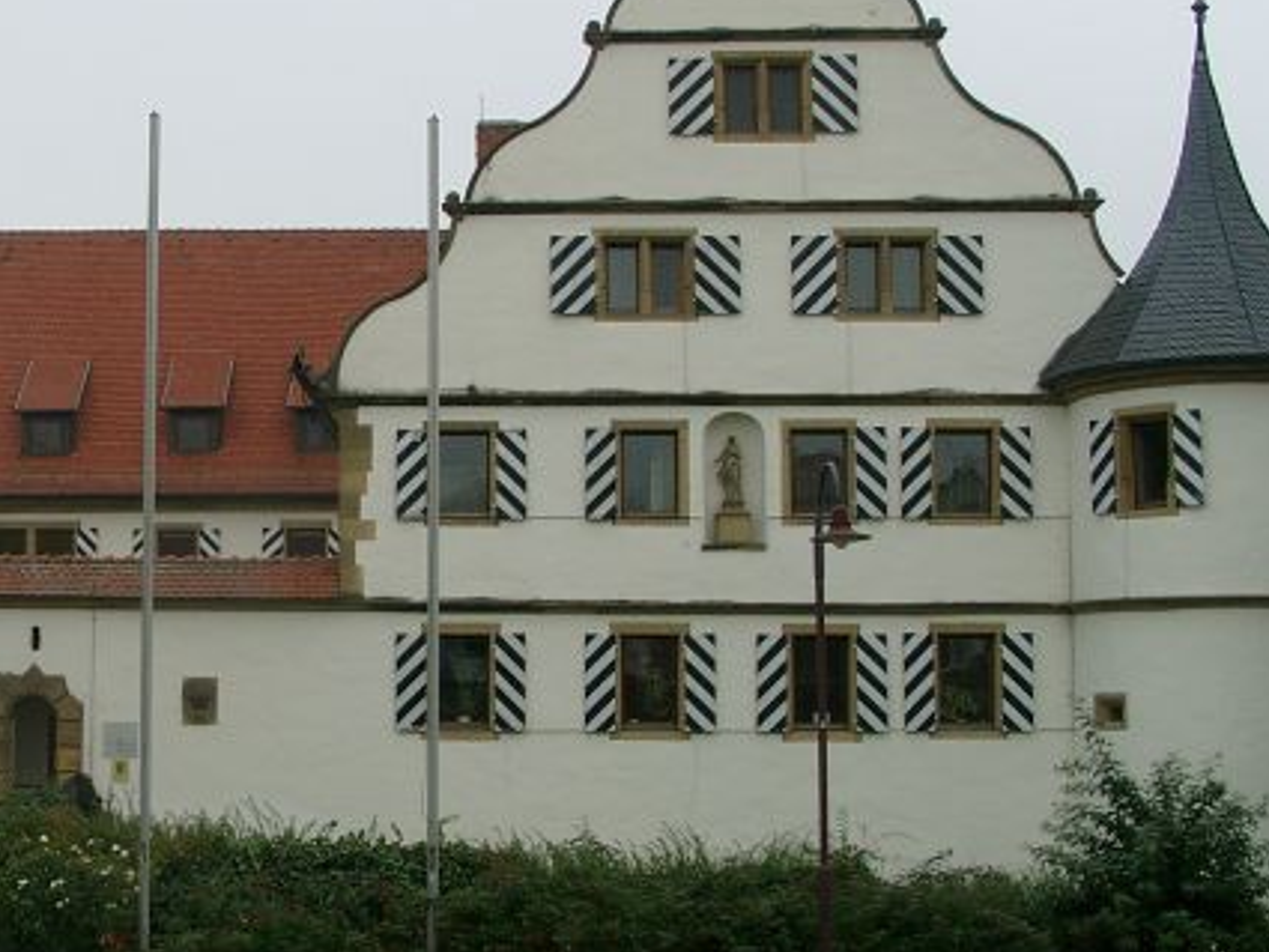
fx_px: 2347
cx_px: 284
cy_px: 397
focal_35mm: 64
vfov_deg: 22.9
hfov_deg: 29.7
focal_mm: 7.13
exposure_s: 1/409
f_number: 4
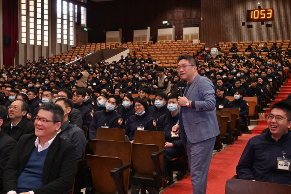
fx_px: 364
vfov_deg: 29.9
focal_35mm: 45
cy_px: 97
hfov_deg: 43.6
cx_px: 146
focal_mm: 45
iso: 2500
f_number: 14
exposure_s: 1/60
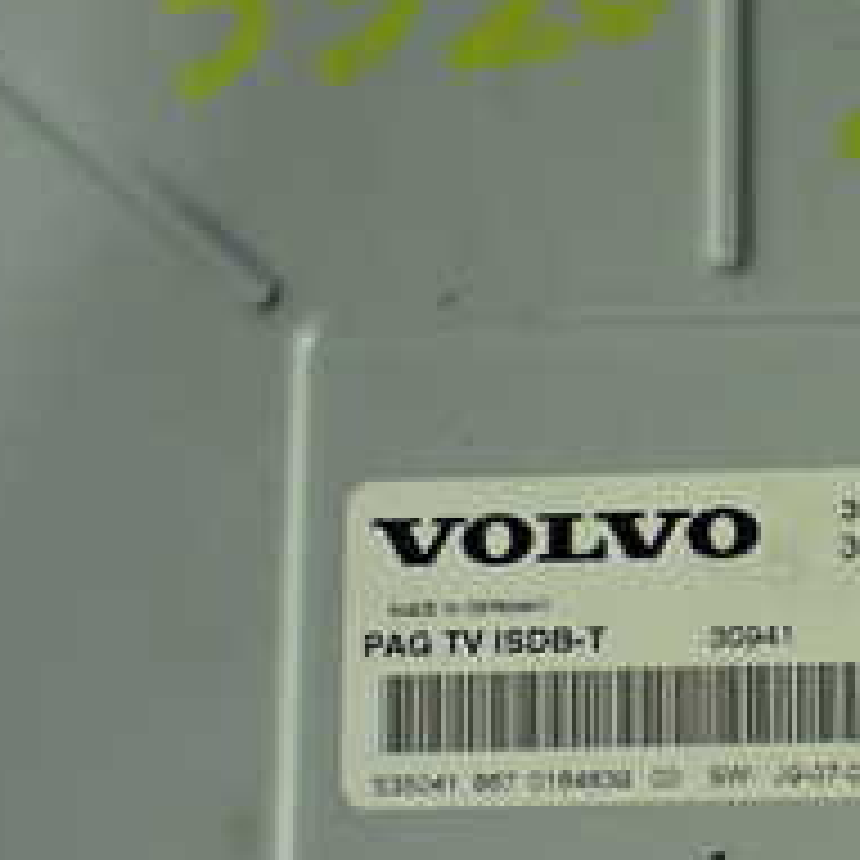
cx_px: 779
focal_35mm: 114
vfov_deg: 15.2
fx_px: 3204
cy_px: 666
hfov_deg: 15.1
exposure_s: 1/60
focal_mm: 7.31
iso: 800
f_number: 2.8
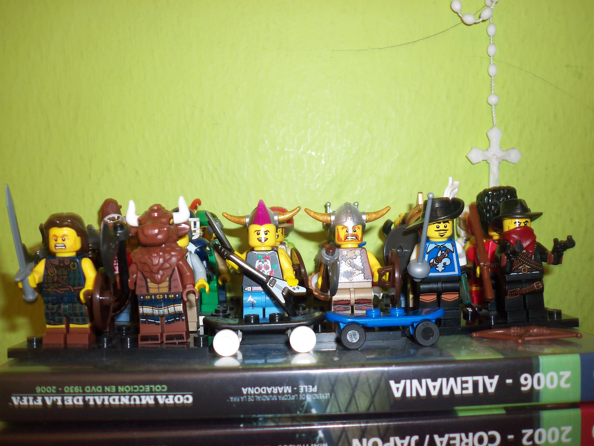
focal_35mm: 34
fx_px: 583
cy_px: 223
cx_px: 297
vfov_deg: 41.8
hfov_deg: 54.0
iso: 100
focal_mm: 5.7
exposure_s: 1/30
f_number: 2.9
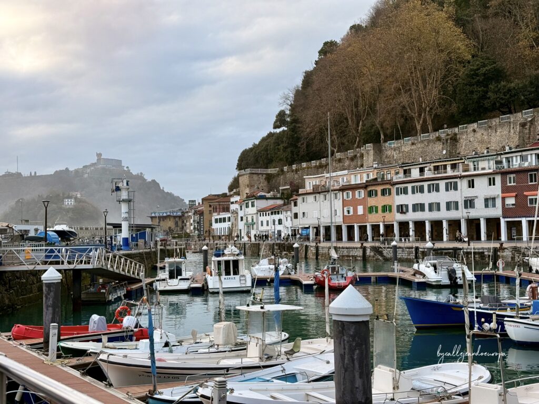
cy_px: 202
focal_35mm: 48
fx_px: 747
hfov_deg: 39.7
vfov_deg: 30.3
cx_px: 270
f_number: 1.78
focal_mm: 6.76
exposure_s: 1/1116
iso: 64
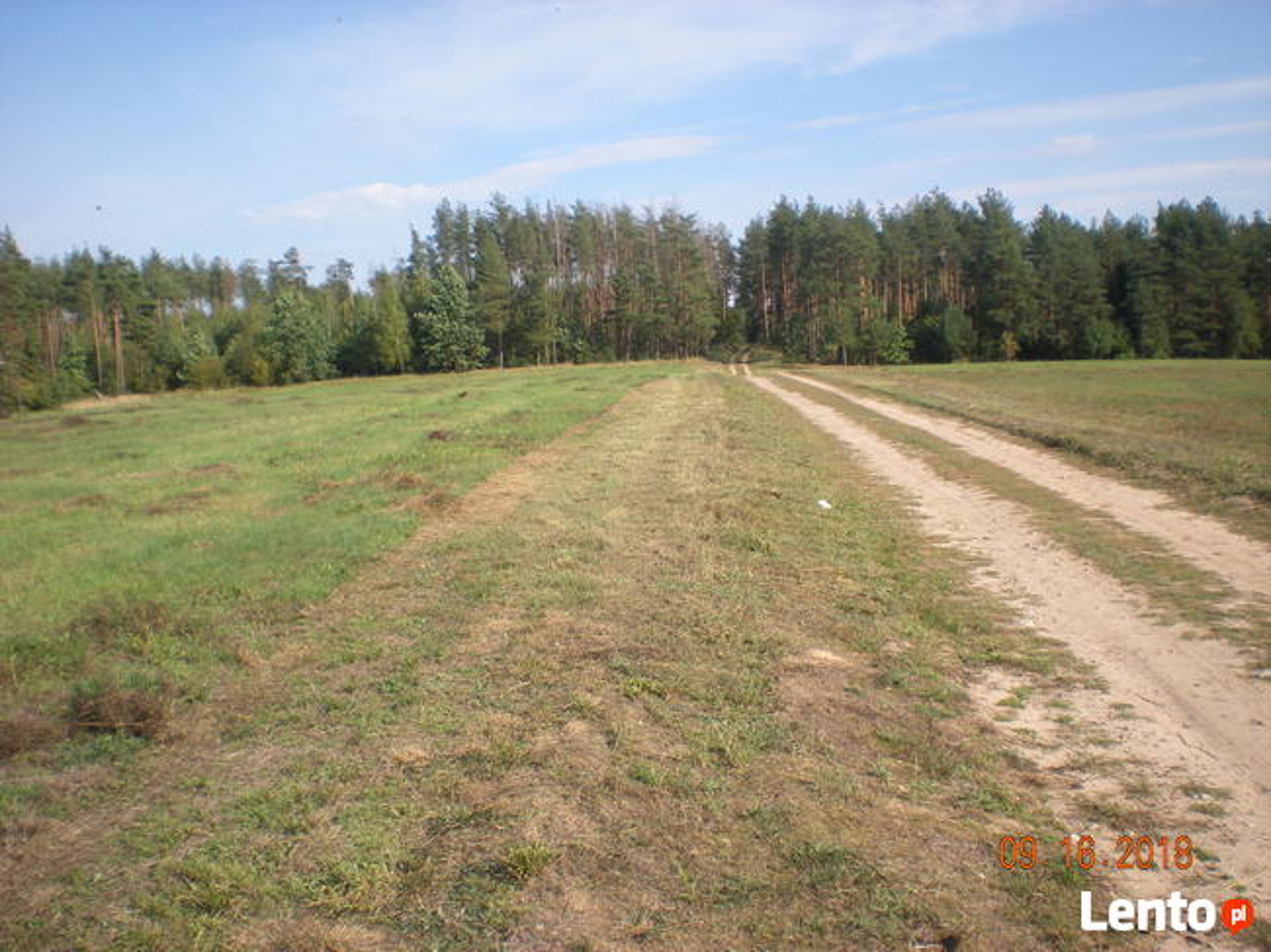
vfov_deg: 37.7
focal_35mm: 38
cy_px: 476
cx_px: 636
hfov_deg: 49.0
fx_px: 1395
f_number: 4.6
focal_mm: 6.3
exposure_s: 1/337
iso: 64
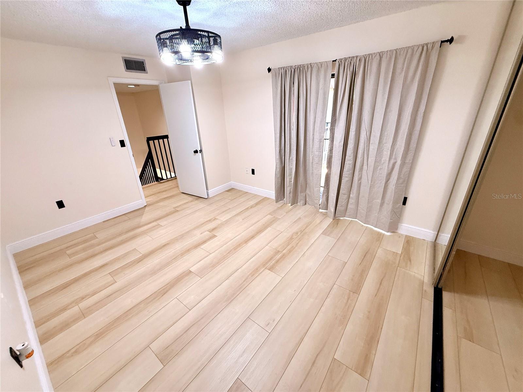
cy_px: 196
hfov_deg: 102.1
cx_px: 262
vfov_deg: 85.7
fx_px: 212
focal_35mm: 14
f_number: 2.2
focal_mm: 2.22
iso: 200
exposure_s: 1/60
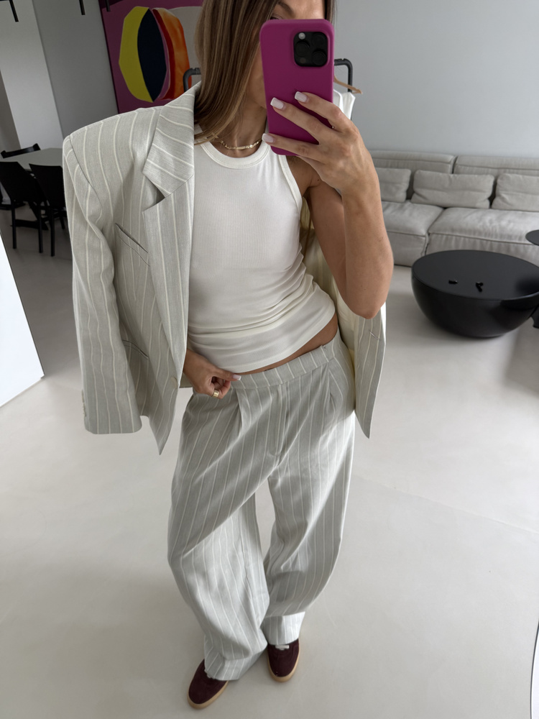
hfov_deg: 56.8
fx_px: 498
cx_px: 270
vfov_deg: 71.6
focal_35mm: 24
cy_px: 360
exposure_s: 1/121
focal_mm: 6.76
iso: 125
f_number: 1.78
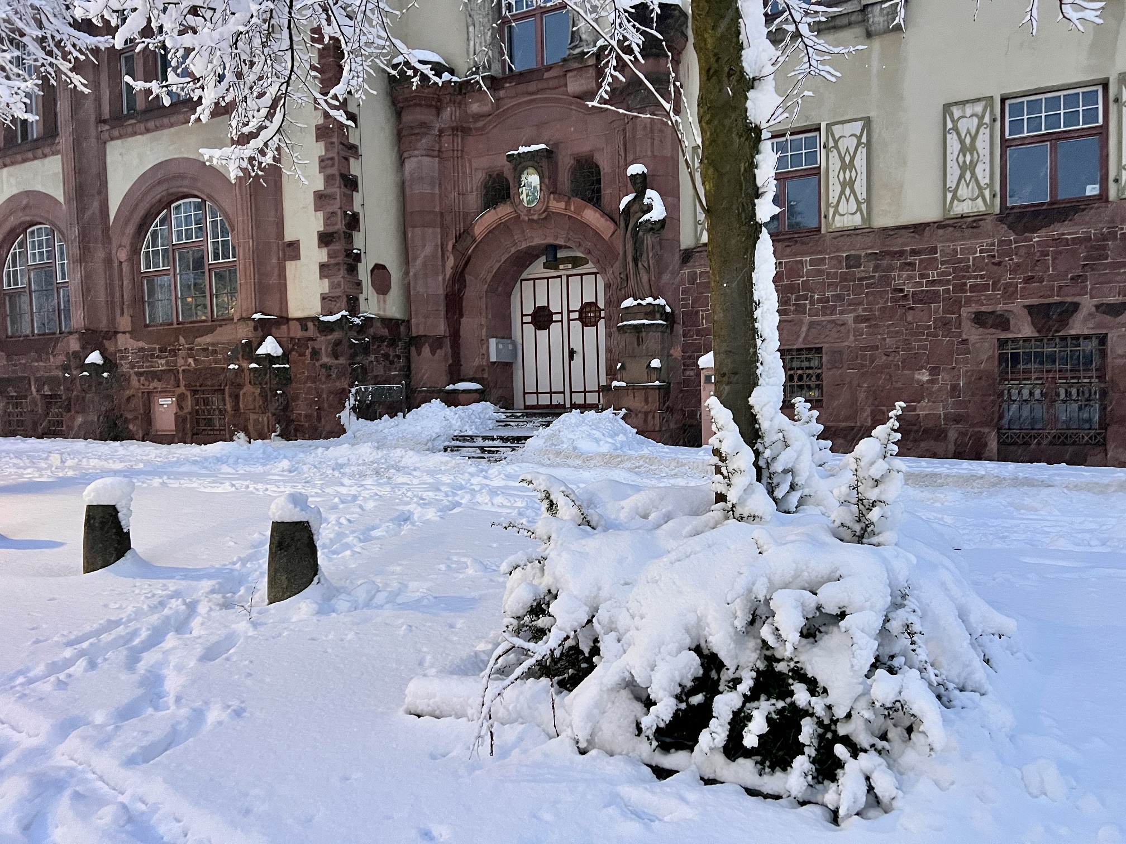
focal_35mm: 26
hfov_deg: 67.3
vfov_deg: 53.1
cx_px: 563
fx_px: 846
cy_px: 422
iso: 400
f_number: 1.5
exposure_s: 1/33
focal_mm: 5.7
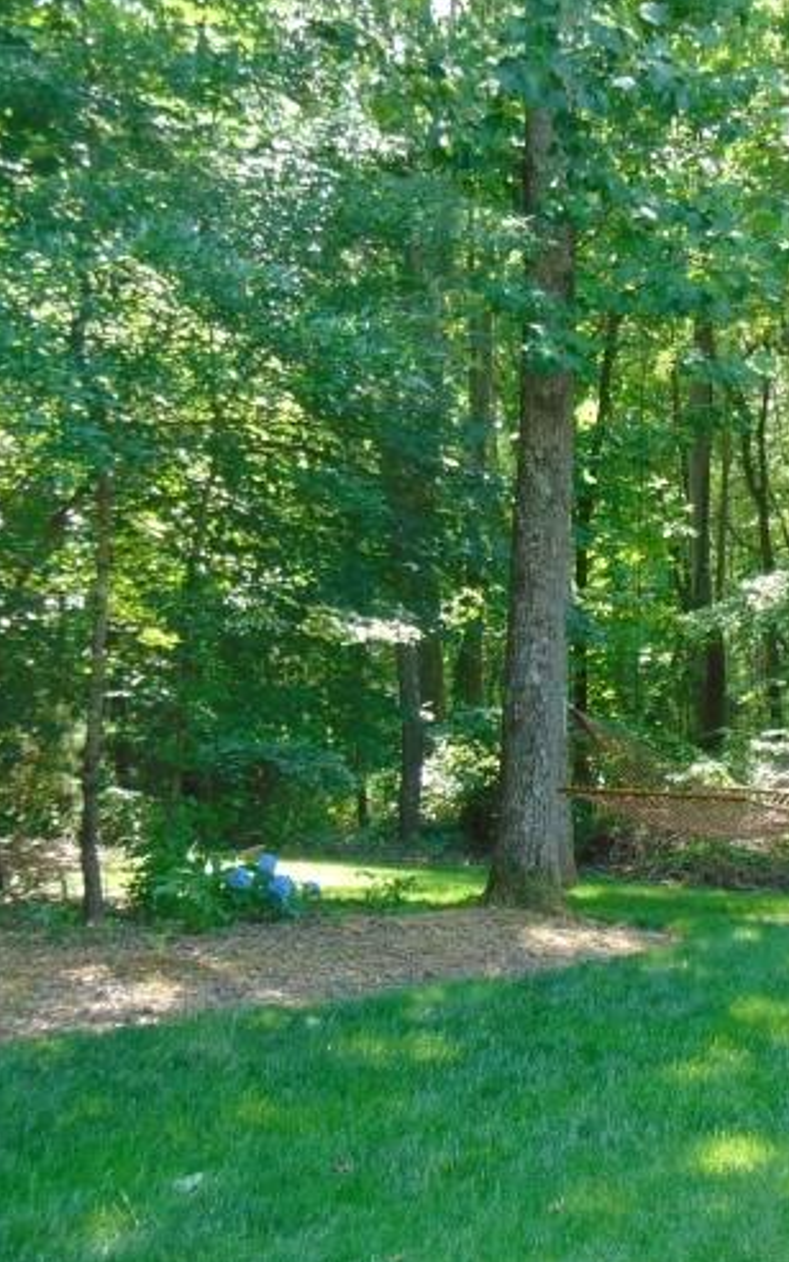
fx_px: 1893
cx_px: 607
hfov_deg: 23.3
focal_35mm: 55
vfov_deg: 36.9
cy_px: 599
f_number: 3
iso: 80
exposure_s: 1/60
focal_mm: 4.5
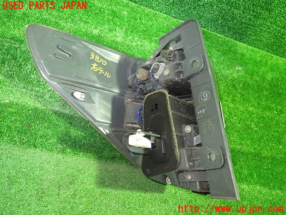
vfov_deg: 54.9
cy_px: 108
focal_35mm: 25
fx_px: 207
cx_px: 143
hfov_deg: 69.4
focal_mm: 4.5
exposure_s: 1/30
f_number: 2
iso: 800
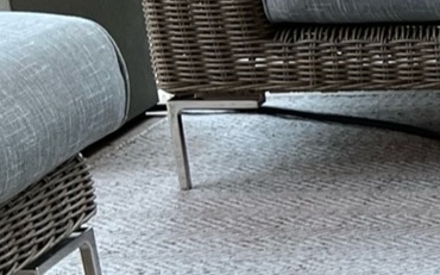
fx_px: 1786
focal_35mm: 149
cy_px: 164
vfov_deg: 8.8
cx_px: 964
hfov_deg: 12.0
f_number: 1.5
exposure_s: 1/120
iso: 50
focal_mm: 5.7
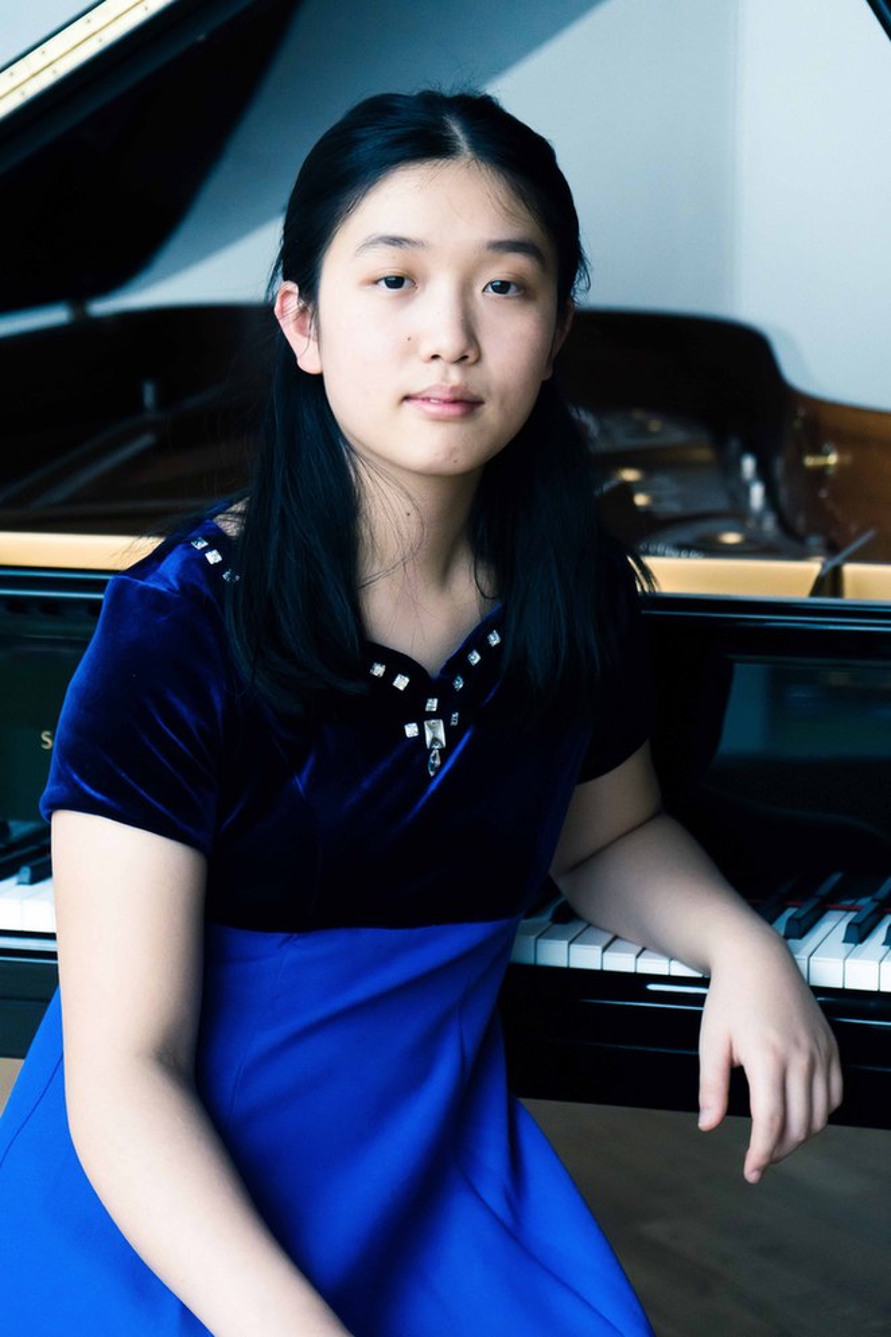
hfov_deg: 14.0
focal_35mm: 98
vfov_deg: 20.9
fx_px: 3619
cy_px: 668
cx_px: 446
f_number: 4
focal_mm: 65
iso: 3200
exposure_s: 1/80
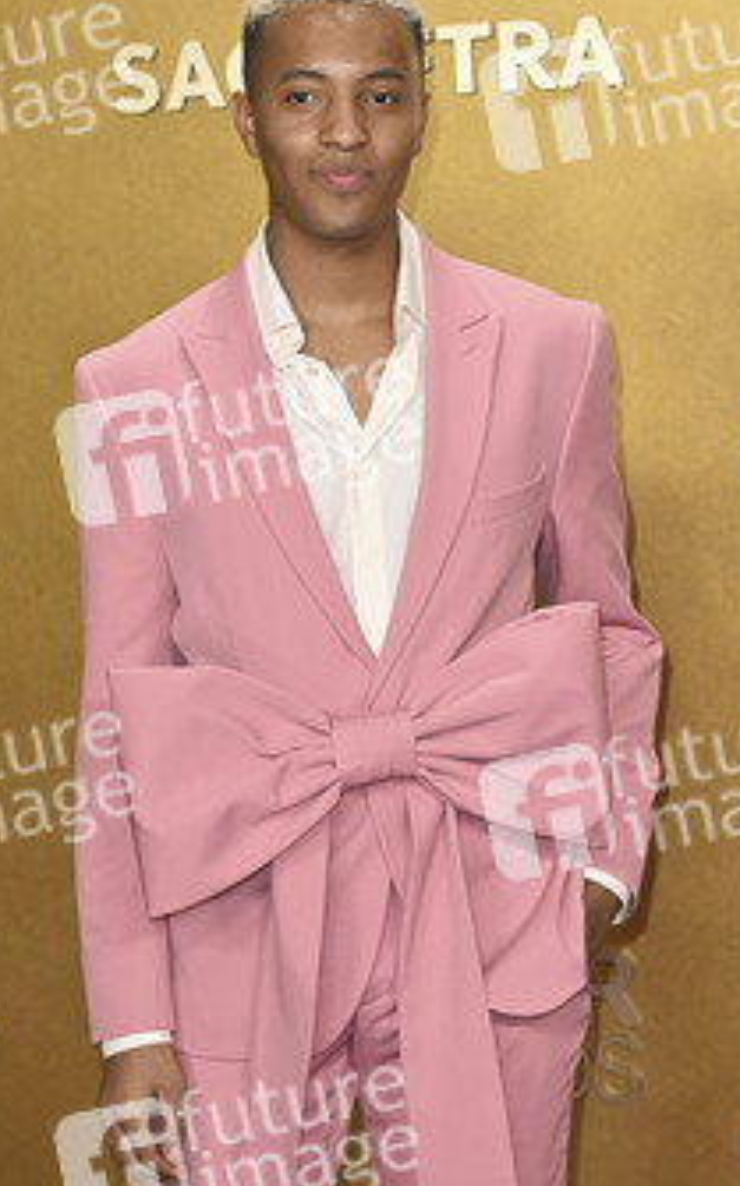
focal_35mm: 101
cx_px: 340
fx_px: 3263
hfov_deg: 12.9
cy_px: 620
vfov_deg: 20.6
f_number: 5.6
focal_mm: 83
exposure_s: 1/320
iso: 2500
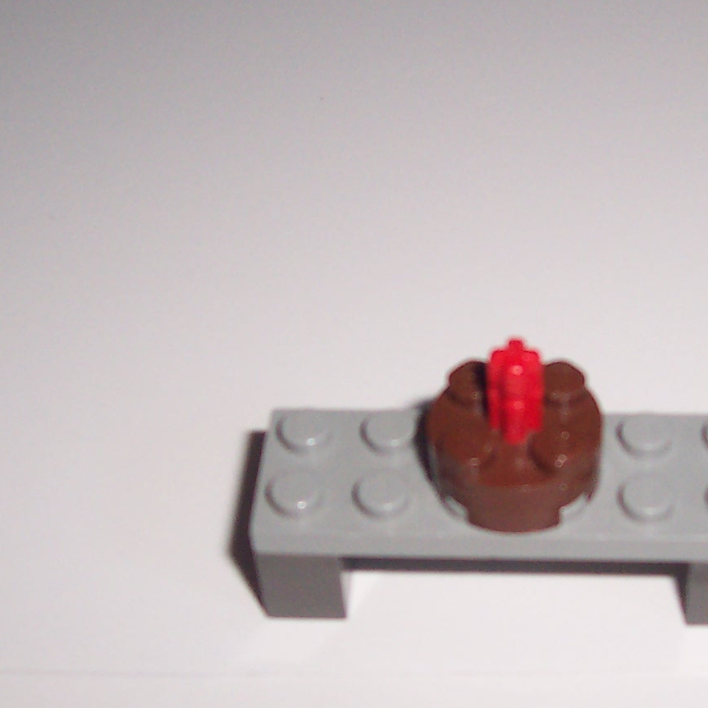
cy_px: 444
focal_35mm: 77
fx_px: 1782
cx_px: 477
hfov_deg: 22.4
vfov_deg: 22.4
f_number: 2.8
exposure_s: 1/60
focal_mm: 5.6
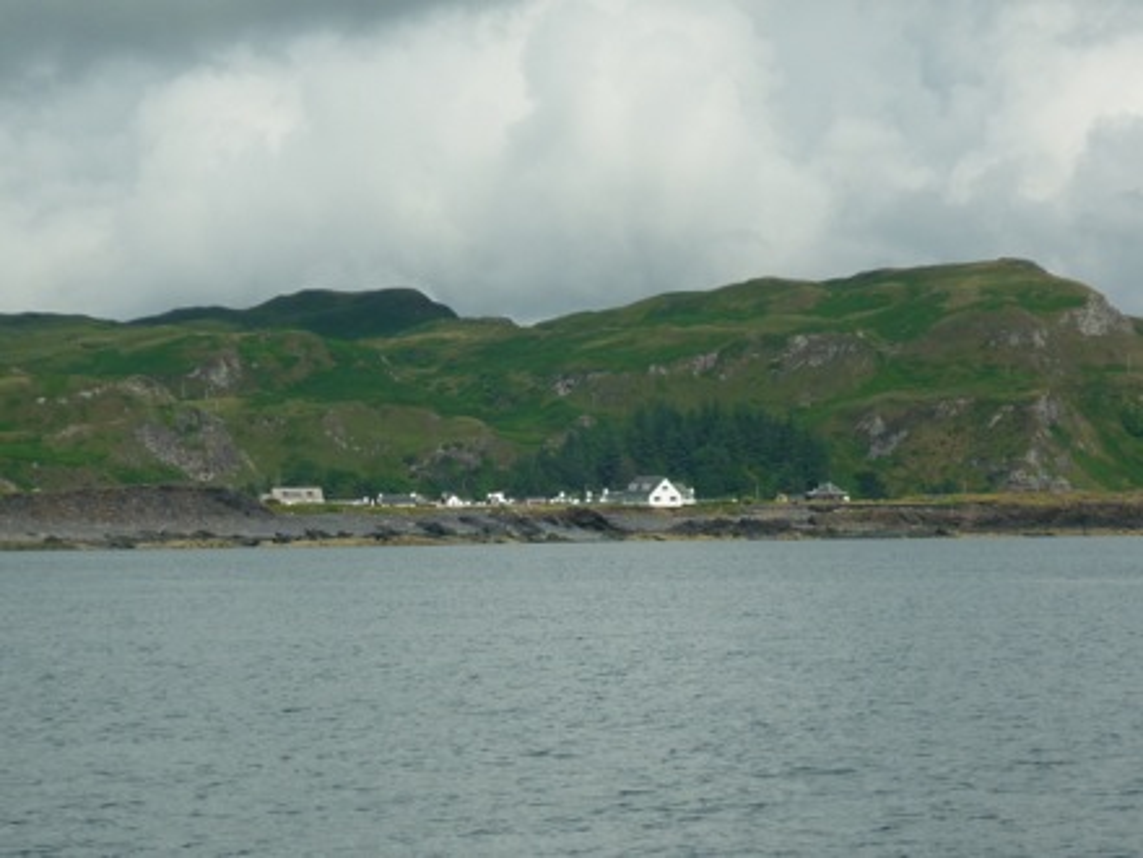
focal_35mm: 152
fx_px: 5019
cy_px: 429
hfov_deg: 13.0
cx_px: 572
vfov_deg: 9.8
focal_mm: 17.7
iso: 80
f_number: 5.1
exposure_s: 1/1000
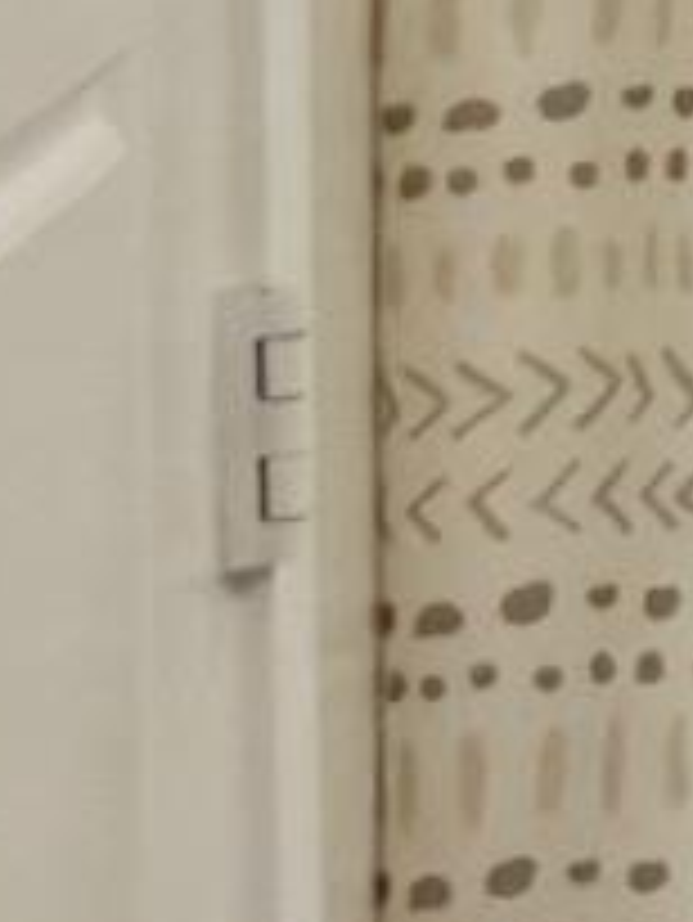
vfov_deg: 13.1
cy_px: -594
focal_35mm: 140
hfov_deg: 6.0
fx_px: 3733
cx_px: 3609
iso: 50
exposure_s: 1/40
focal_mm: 2.22
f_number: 2.2
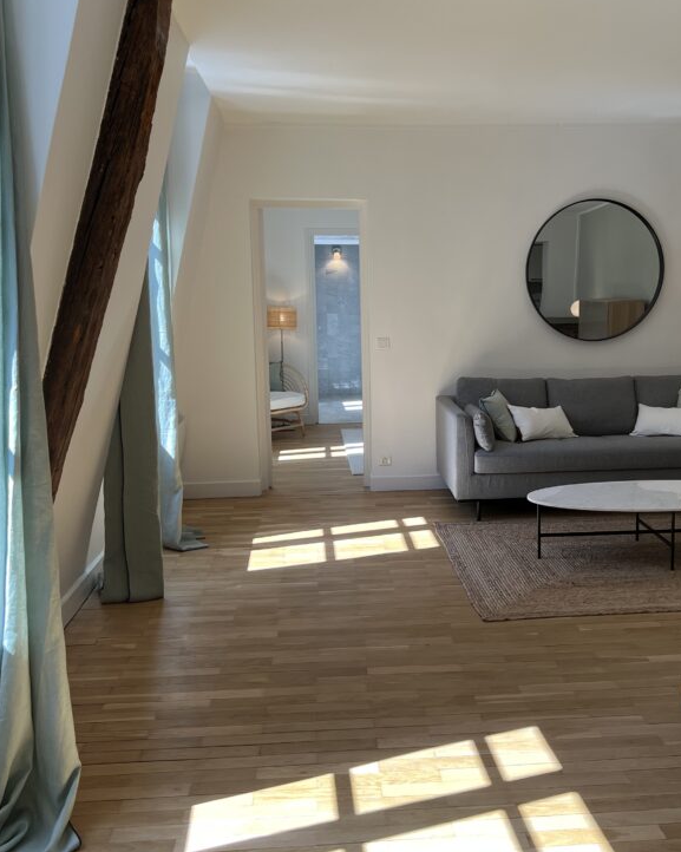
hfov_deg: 41.0
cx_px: 404
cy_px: 400
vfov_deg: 50.3
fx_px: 908
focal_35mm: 36
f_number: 1.5
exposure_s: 1/252
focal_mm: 5.7
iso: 50
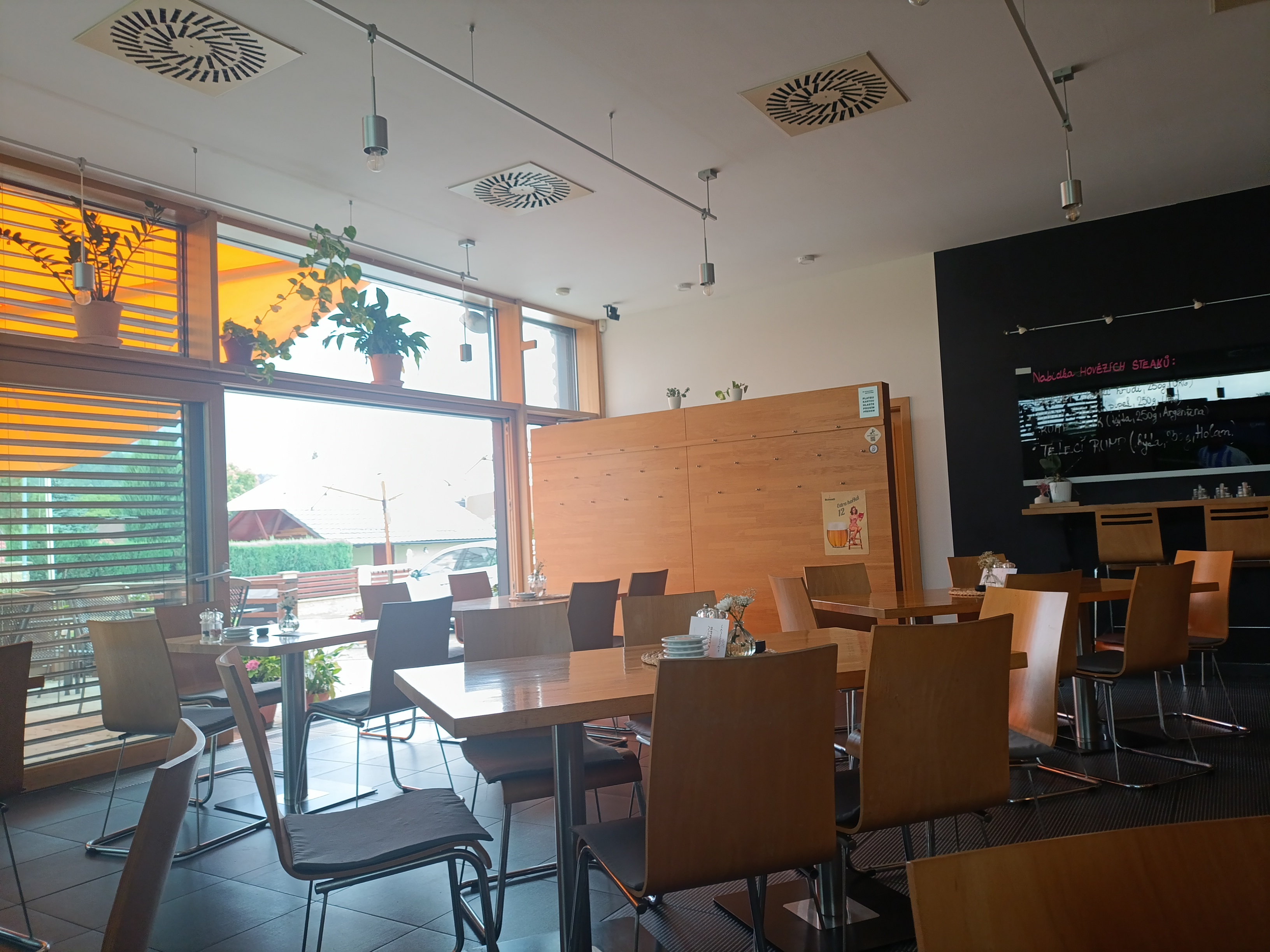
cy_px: 476
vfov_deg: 54.9
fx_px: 917
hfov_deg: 69.4
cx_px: 635
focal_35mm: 25
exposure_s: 1/33.3
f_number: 1.7
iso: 250
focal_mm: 4.71
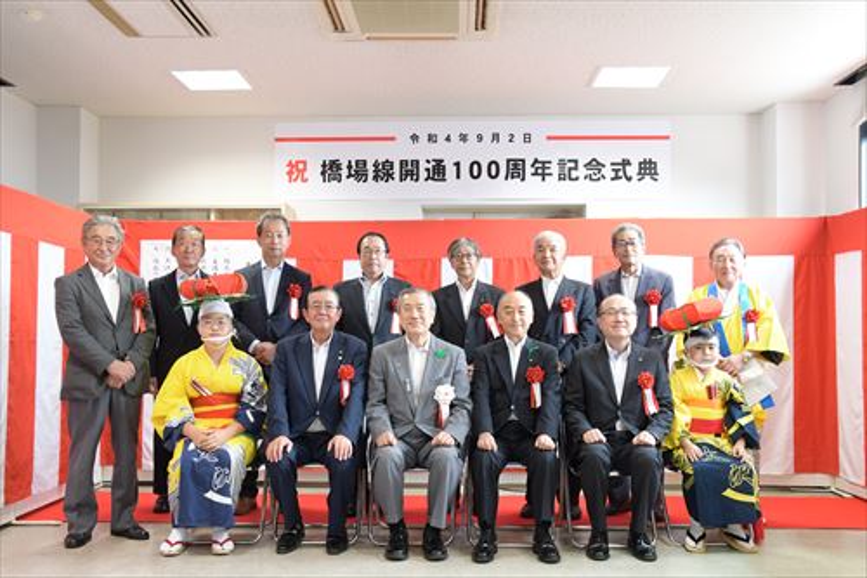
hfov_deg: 53.1
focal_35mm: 36
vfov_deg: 36.8
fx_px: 867
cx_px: 434
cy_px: 289
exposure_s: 1/50
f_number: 7.1
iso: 1250
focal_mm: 24
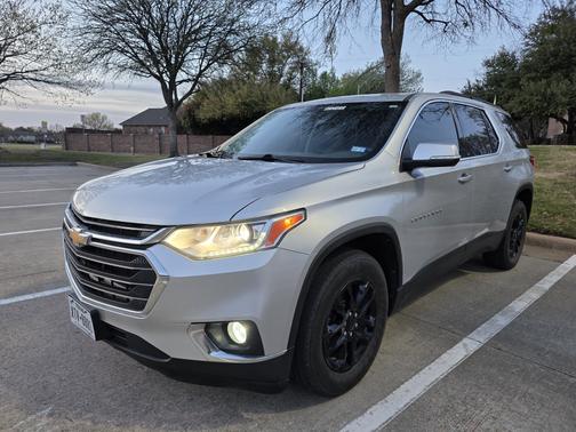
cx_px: 288
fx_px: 383
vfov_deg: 58.9
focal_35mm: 23
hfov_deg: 73.9
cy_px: 216
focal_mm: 6.3
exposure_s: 1/50
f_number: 1.7
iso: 80
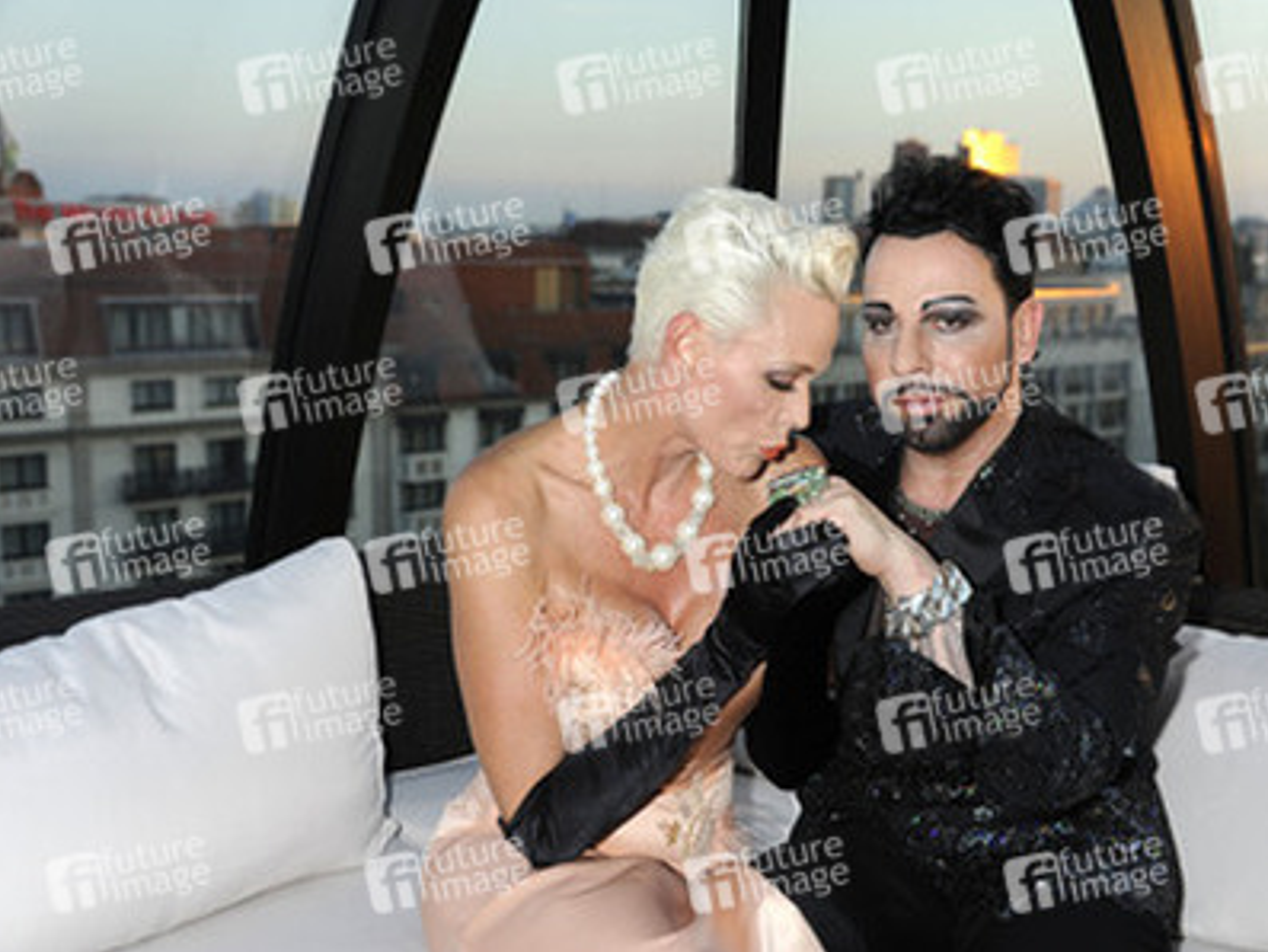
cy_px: 476
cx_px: 682
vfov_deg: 30.3
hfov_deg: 39.6
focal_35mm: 48
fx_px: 1759
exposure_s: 1/160
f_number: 5.6
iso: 640
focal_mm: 44
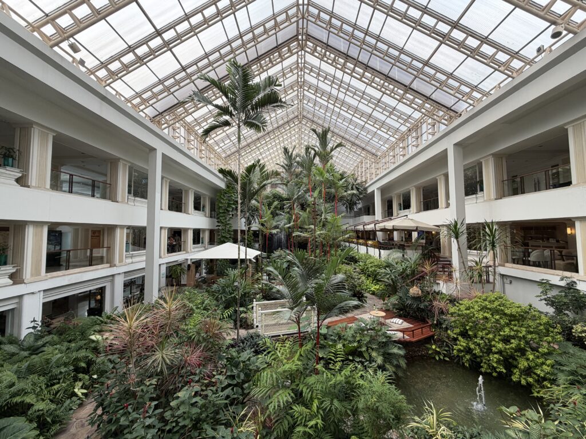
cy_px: 220
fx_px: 237
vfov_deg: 85.7
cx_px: 293
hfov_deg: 102.1
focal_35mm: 14
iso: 40
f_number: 2.2
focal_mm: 2.22
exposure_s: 1/138
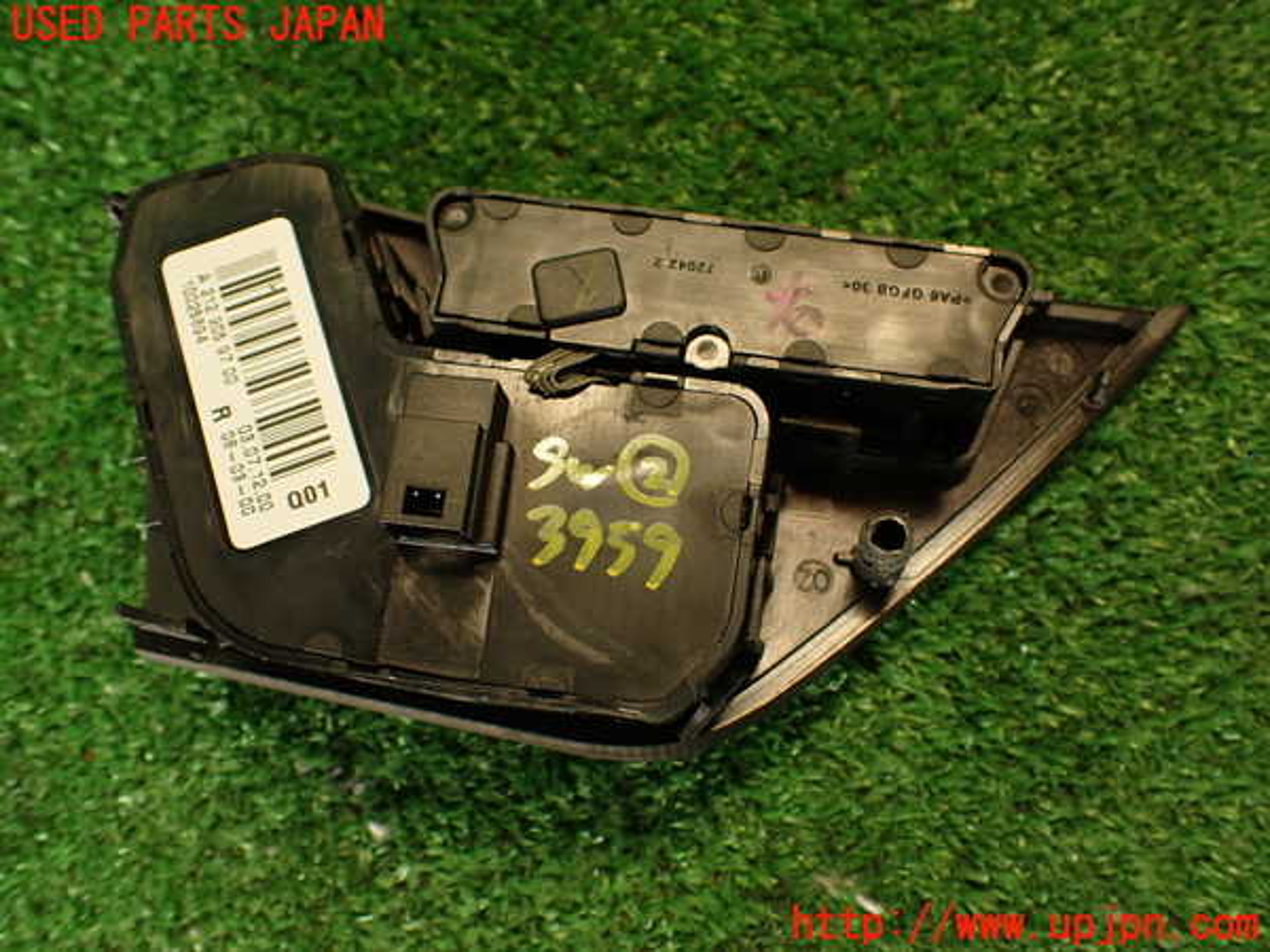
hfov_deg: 56.8
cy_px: 476
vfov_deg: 44.2
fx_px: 1174
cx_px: 635
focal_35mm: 32
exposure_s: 1/30
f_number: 2.4
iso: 200
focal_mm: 5.79
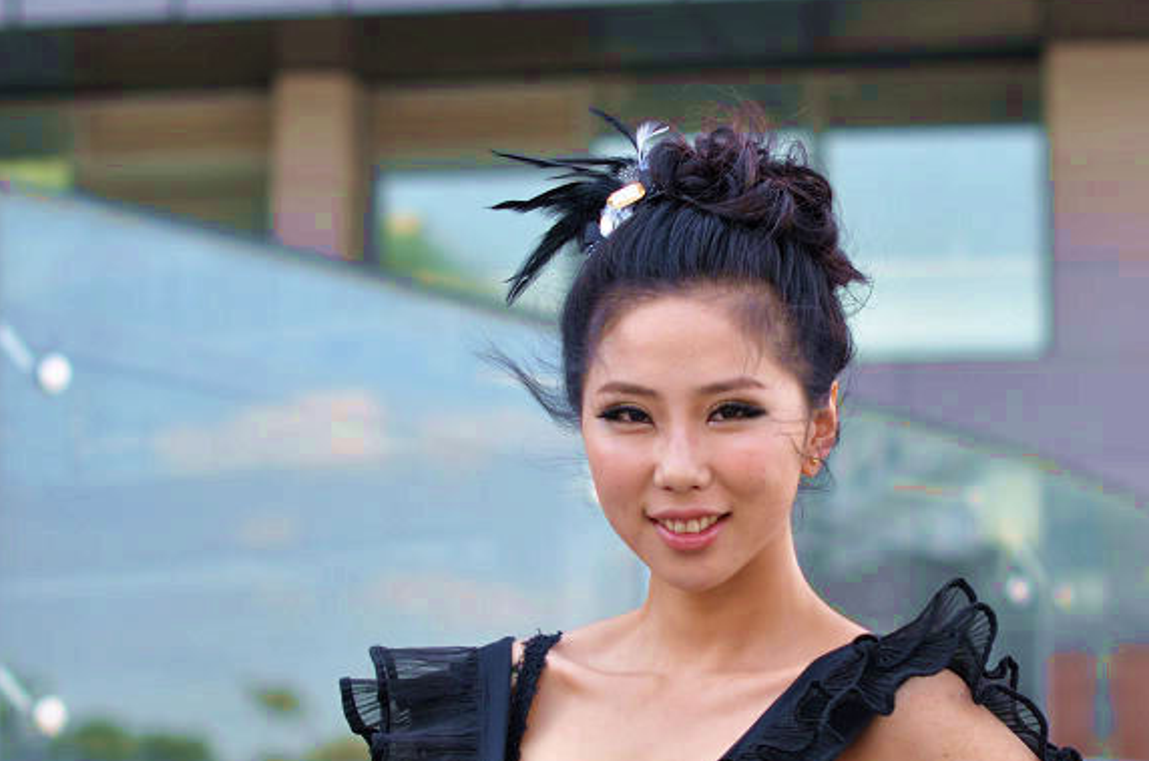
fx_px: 3759
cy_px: 459
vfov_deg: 11.6
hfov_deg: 17.4
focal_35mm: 118
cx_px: 657
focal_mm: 50
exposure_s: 1/500
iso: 200
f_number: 2.8
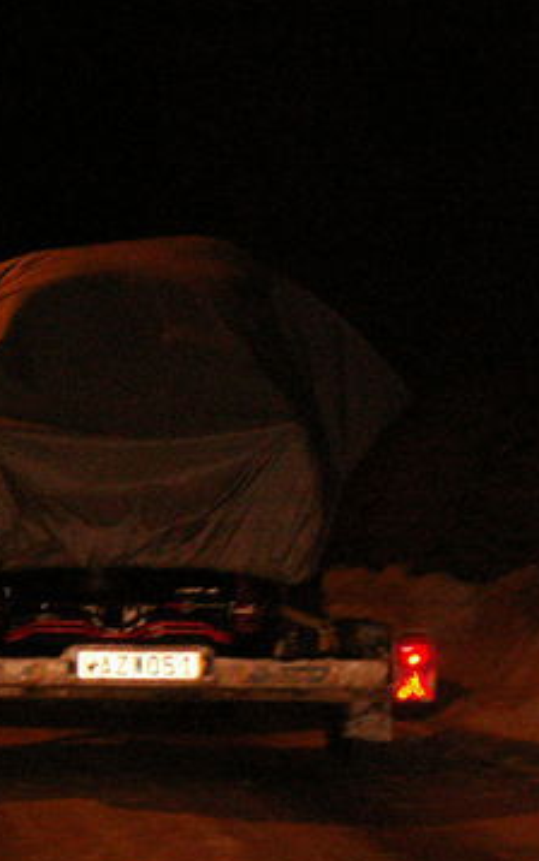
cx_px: -55
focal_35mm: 216
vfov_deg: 9.7
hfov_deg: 6.1
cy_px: 471
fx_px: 5073
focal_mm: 18.62
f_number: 4
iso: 160
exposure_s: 1/40
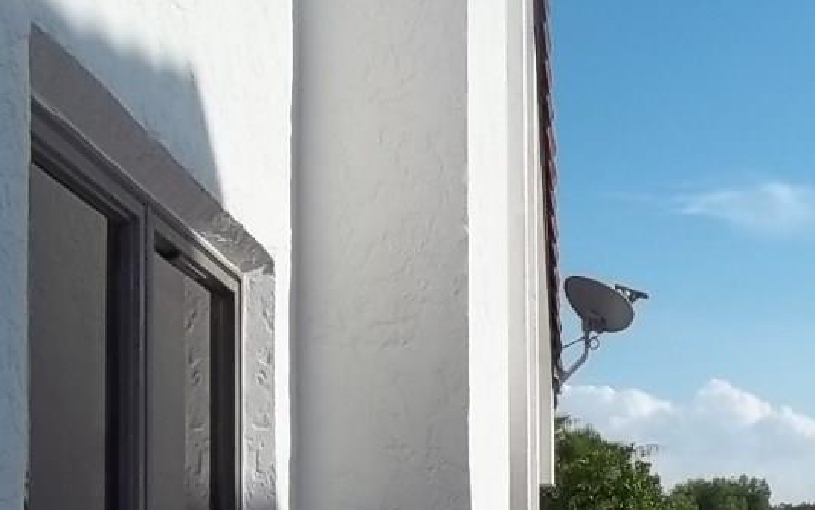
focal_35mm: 65
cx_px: 780
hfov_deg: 29.8
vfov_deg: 19.6
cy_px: 484
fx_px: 1444
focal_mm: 5.7
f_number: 5.5
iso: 80
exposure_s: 1/640
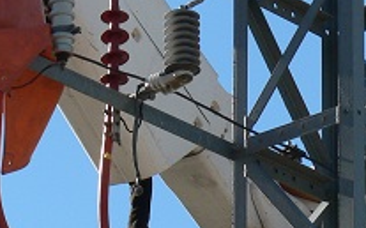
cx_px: 405
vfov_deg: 3.0
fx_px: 4286
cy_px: 7
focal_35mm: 430
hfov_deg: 4.9
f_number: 4.5
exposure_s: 1/400
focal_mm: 27.4
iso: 80
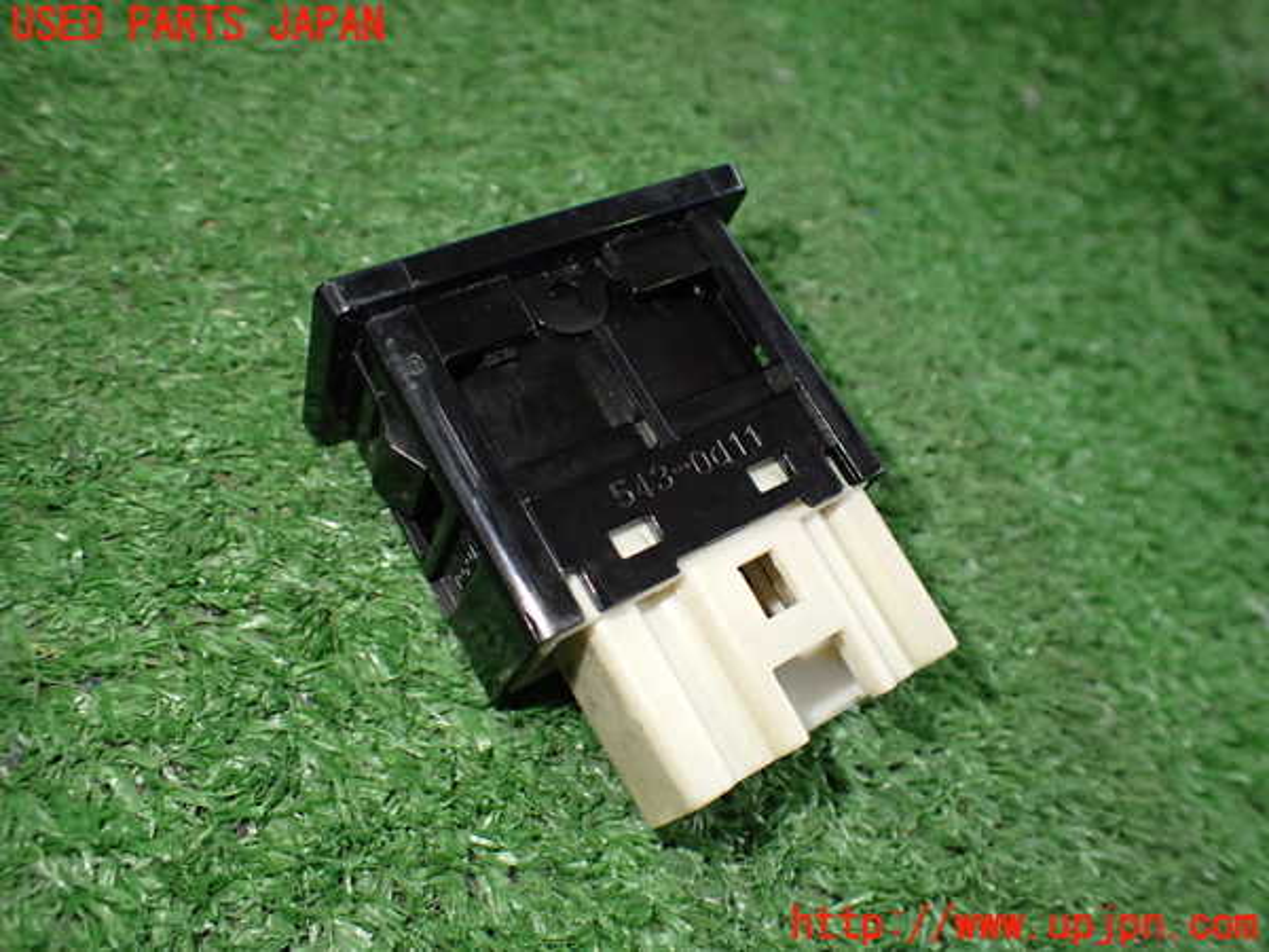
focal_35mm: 30
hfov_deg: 60.0
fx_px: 1100
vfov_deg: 46.8
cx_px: 634
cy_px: 476
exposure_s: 1/125
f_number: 2.3
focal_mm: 5.4
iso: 500
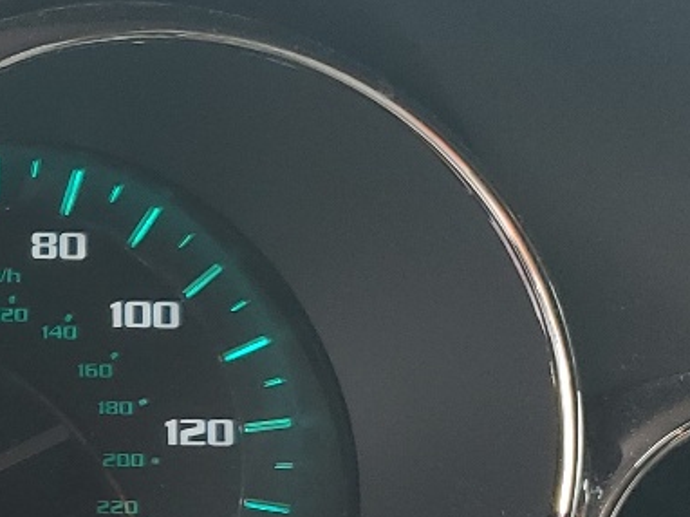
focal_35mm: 109
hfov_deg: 15.7
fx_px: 2171
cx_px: -511
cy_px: 528
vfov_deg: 13.4
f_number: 1.5
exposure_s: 1/120
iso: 54
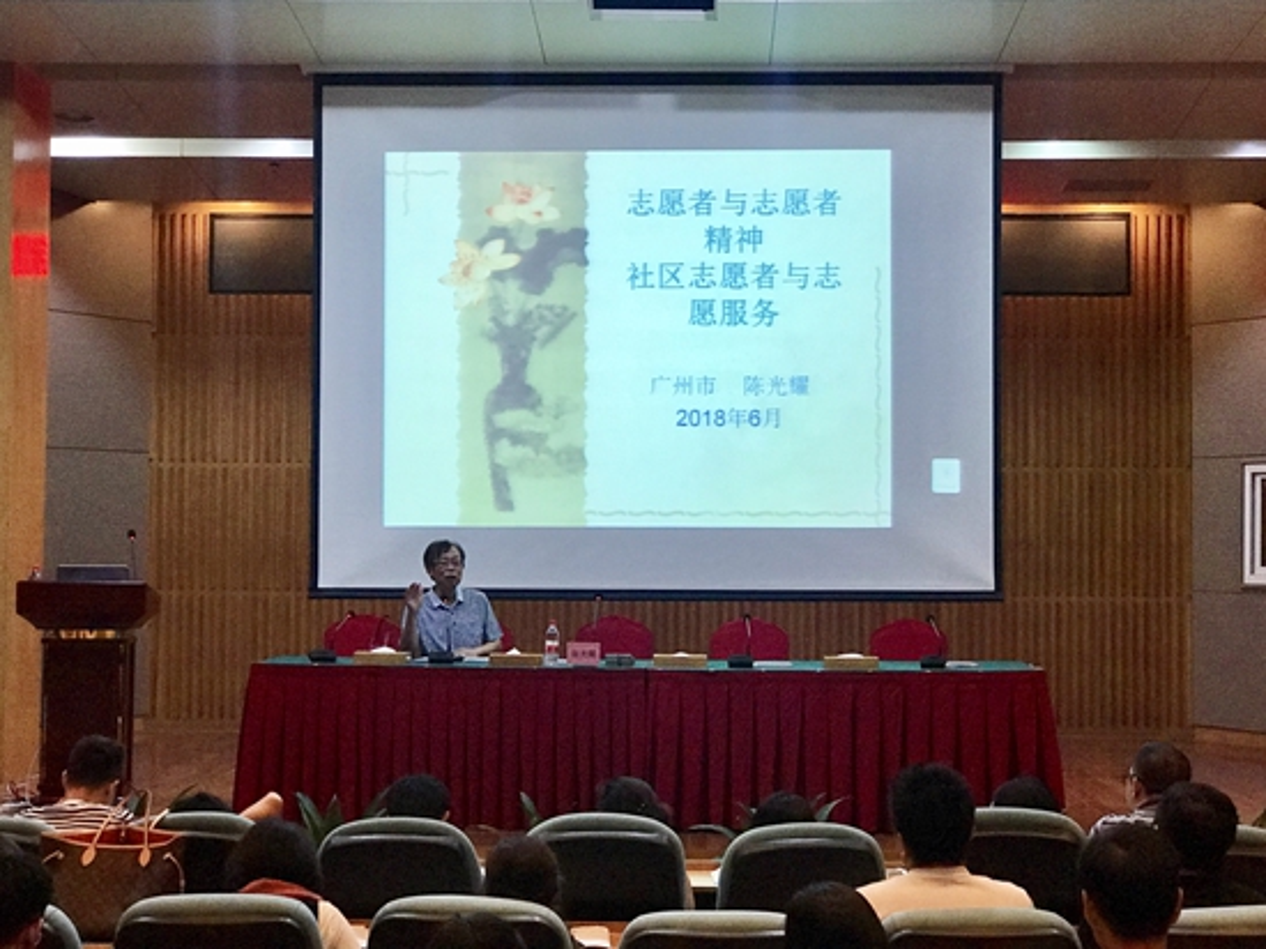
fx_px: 2084
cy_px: 474
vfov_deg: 25.6
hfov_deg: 33.8
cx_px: 633
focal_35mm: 57
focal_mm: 6.6
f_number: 2.8
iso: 160
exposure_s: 1/50
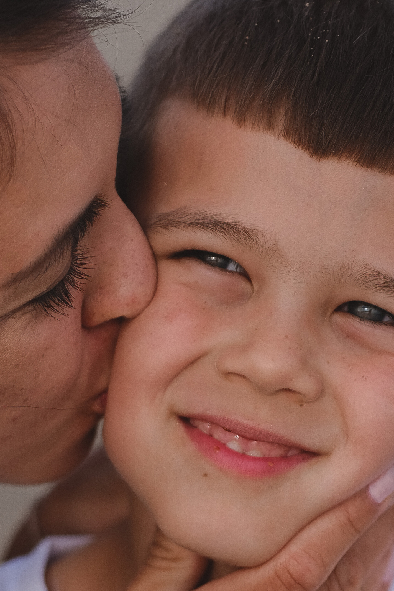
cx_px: 287
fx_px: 3989
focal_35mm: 243
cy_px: 455
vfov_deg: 8.5
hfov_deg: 5.7
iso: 160
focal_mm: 90
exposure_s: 1/2000
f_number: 2
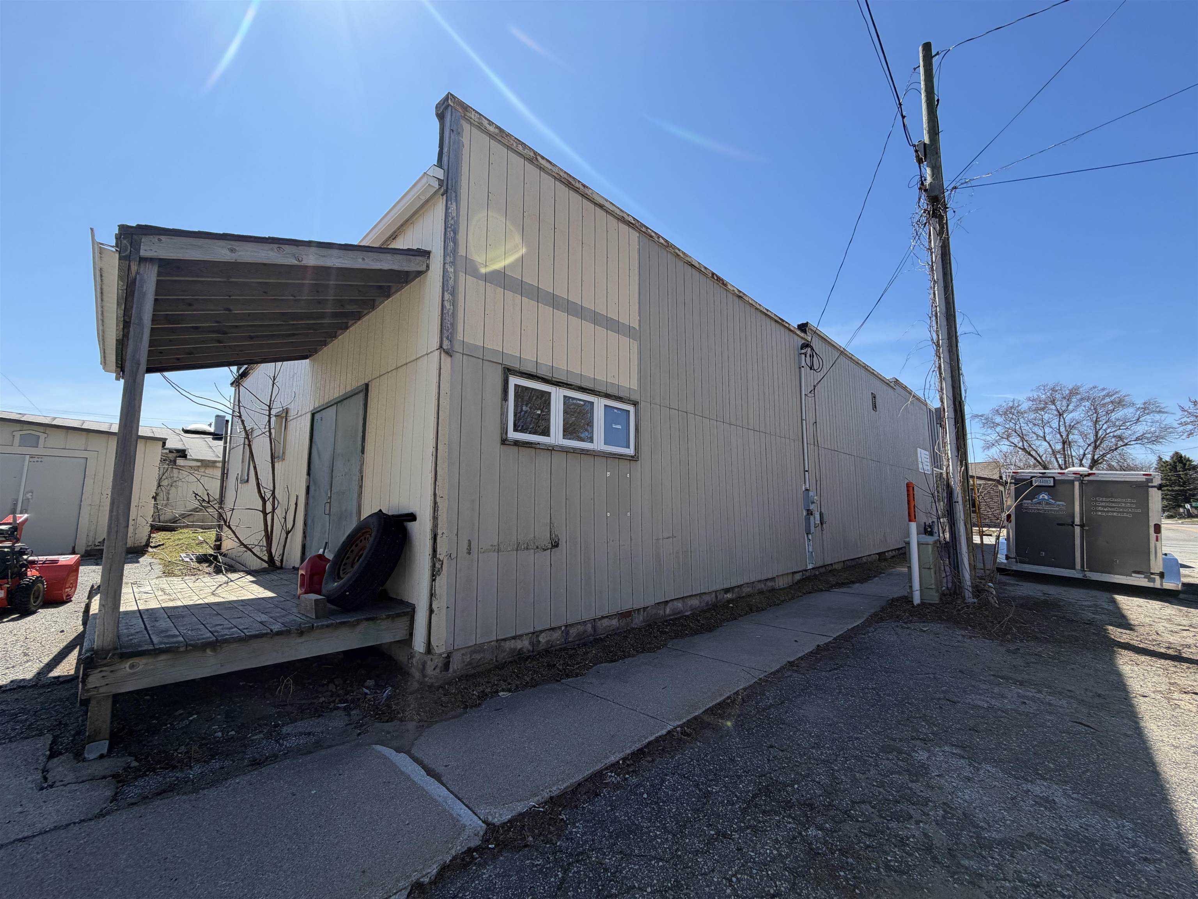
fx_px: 485
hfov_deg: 102.1
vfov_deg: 85.7
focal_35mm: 14
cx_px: 599
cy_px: 450
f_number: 2.2
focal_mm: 2.22
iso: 32
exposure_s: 1/770
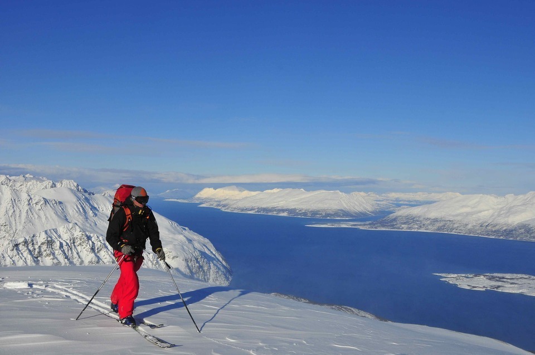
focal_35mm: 39
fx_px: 579
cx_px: 268
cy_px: 178
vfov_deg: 34.1
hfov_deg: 49.6
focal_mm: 26
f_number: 13
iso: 250
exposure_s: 1/800
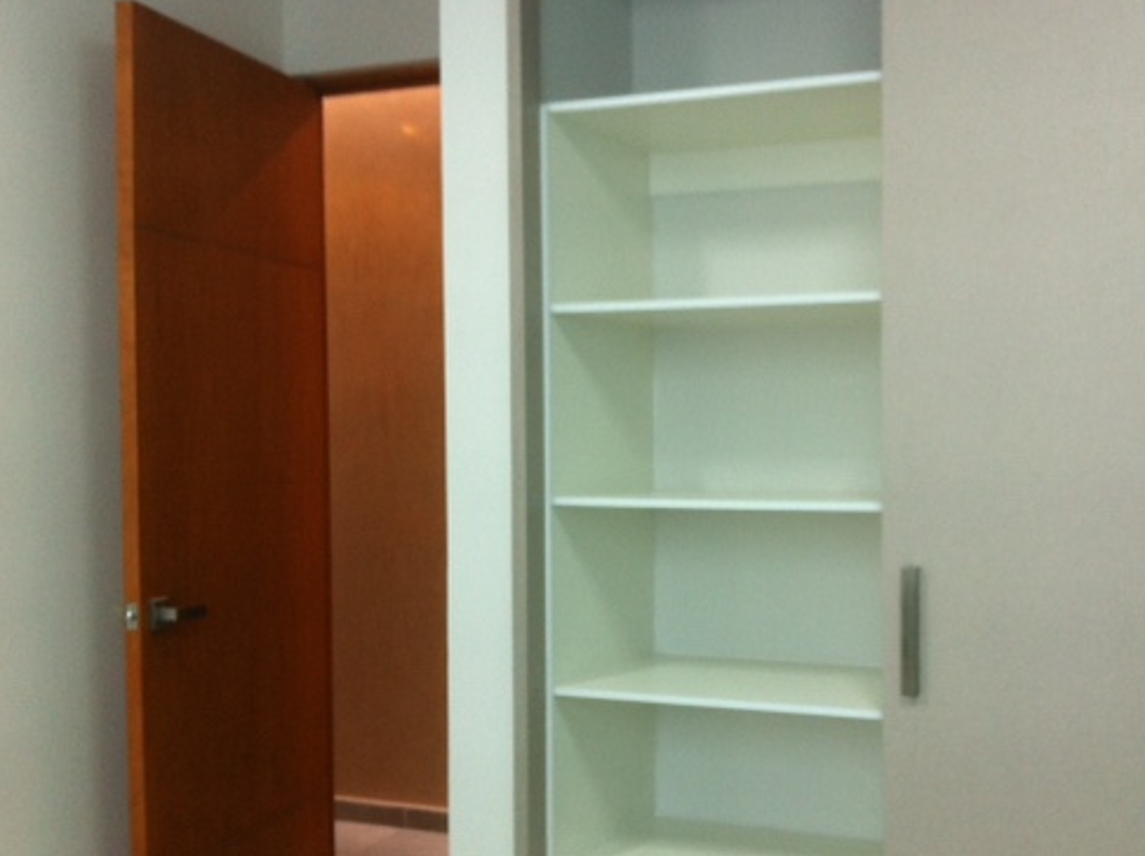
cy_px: 484
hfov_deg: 41.0
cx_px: 708
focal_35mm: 46
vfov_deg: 31.4
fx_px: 1520
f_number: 2.8
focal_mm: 3.85
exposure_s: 1/17
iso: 80
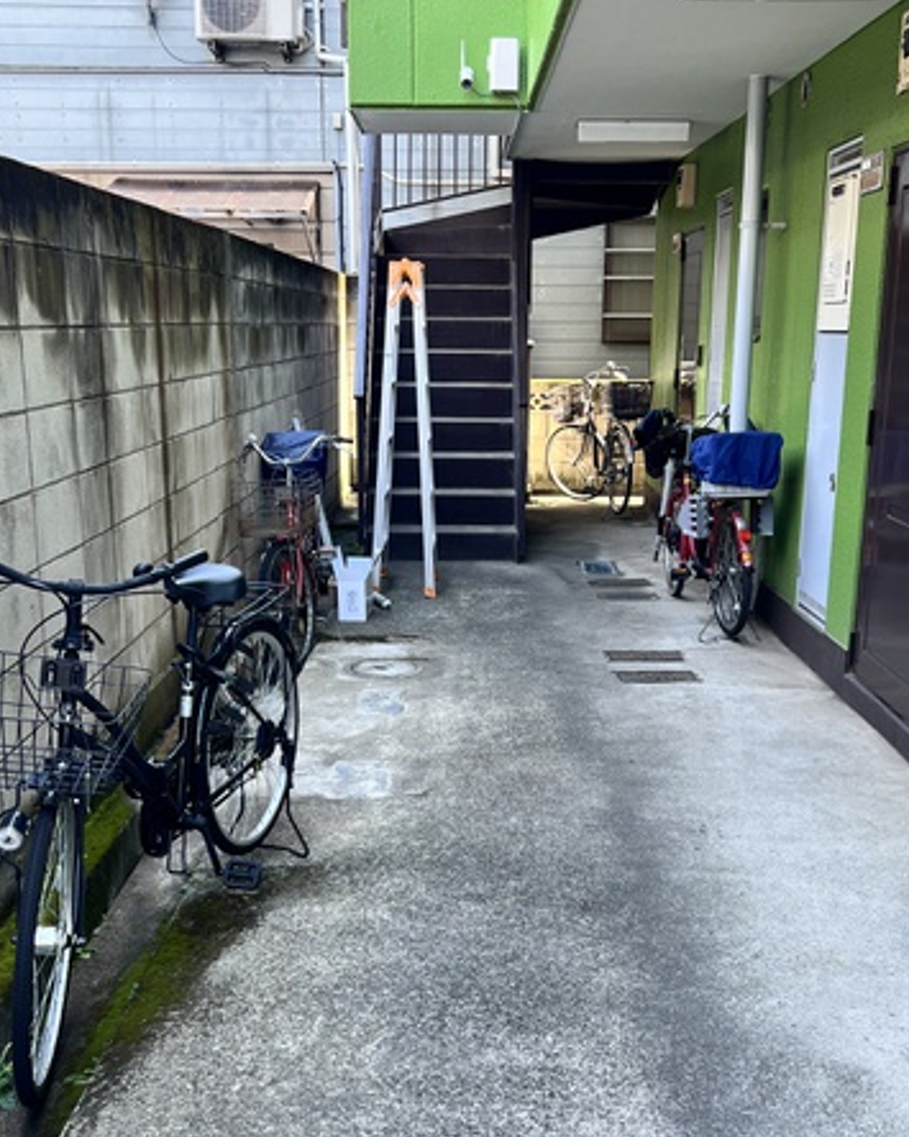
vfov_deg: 45.6
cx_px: 472
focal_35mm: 40
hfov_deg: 37.3
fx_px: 1346
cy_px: 676
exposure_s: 1/121
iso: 40
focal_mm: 5.7
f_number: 1.5
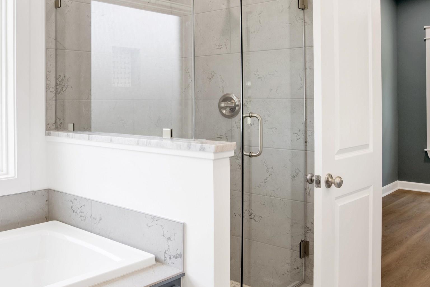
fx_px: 430
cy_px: 97
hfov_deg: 50.1
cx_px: 90
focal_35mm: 36
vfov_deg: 36.5
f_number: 11
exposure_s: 1/10
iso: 200
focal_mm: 18
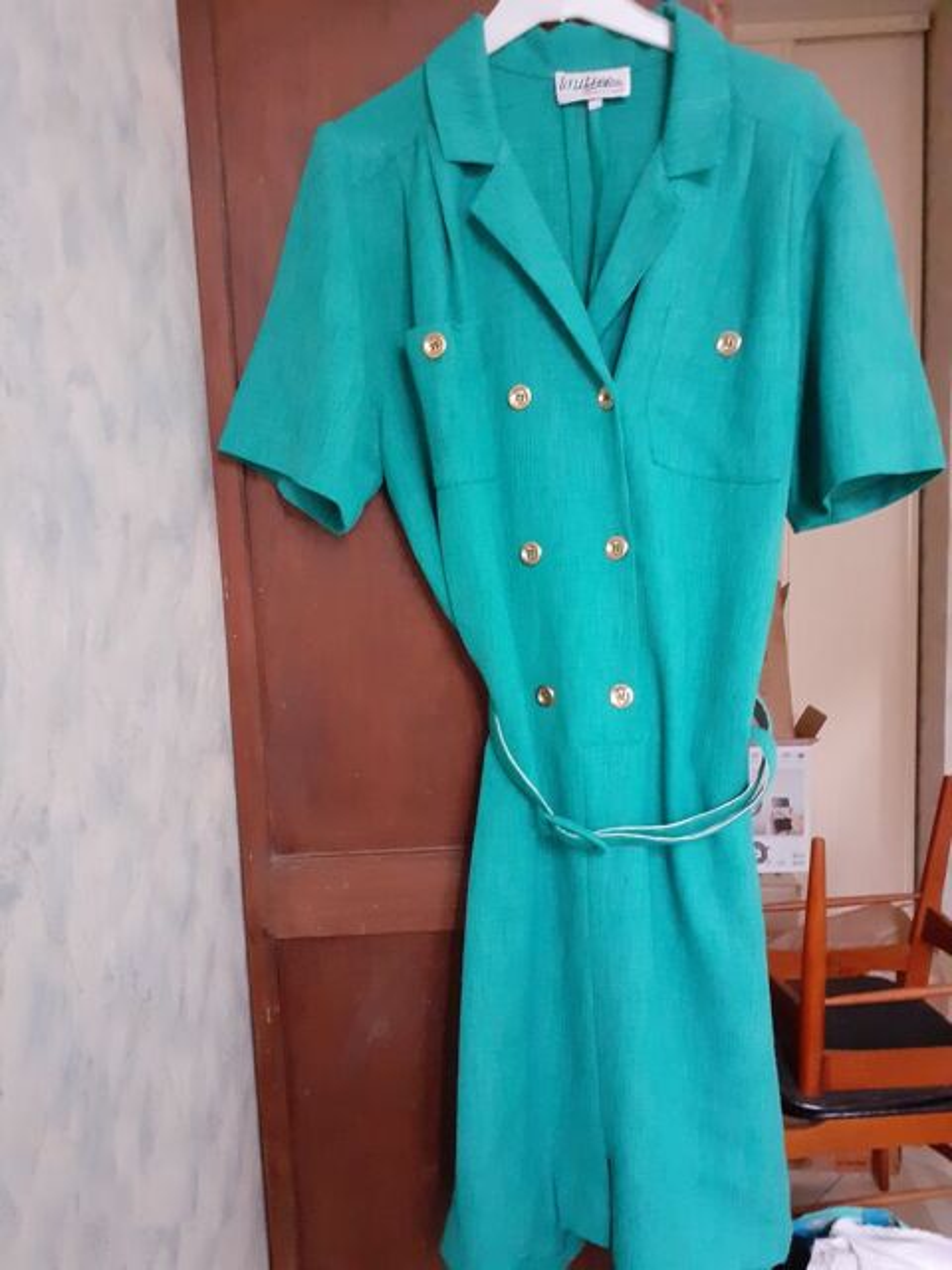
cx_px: 476
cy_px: 635
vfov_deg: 65.3
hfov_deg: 51.4
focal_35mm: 27
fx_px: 990
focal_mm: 3.6
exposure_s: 1/20
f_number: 1.9
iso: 500
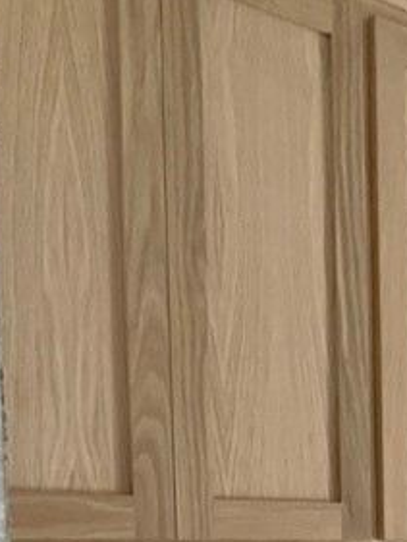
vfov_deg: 26.7
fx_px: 1034
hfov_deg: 21.3
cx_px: 434
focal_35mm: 66
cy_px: 613
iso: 200
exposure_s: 1/60
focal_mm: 3
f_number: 1.8
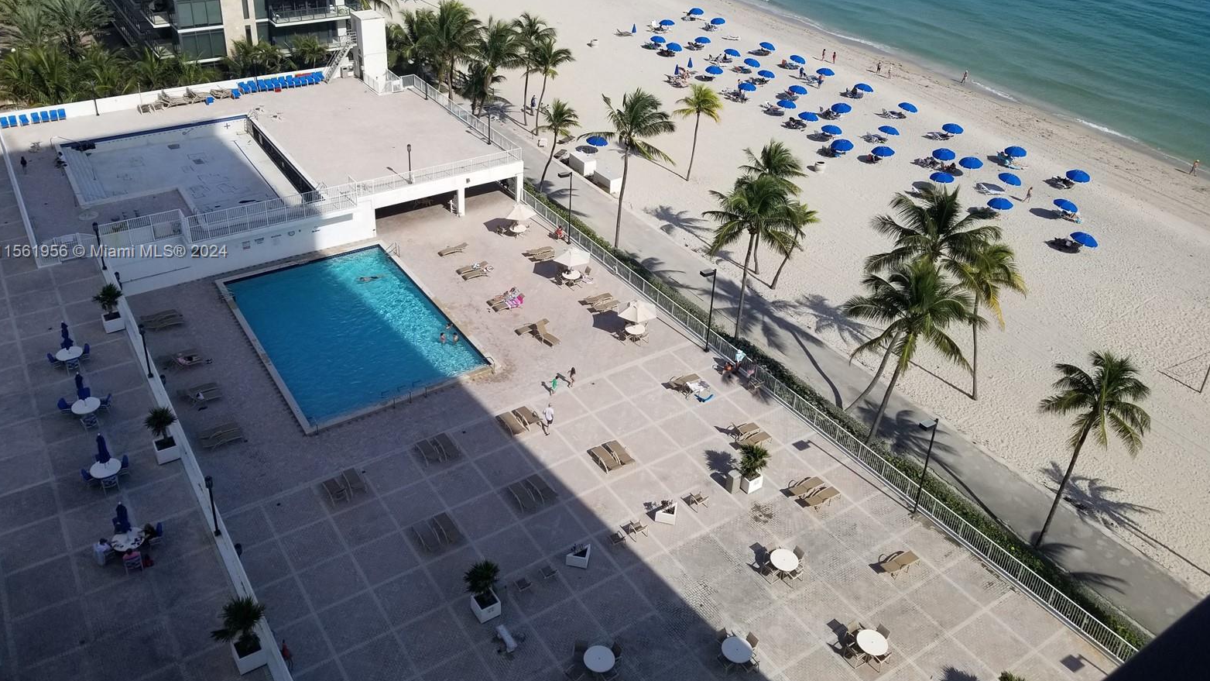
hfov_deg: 66.1
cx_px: 599
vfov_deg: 39.9
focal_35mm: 29
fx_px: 930
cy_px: 253
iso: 50
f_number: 1.7
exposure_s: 1/4128
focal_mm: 4.25
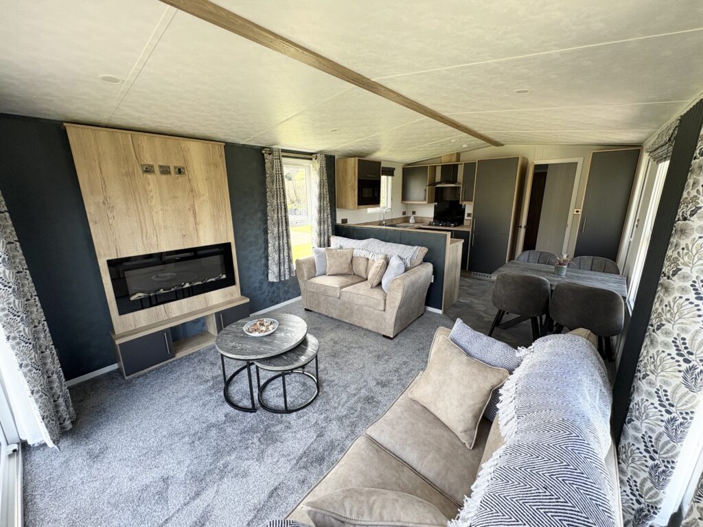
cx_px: 352
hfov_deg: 102.1
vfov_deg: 85.7
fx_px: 284
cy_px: 264
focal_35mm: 14
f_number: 2.2
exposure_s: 1/129
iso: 100
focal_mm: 2.22
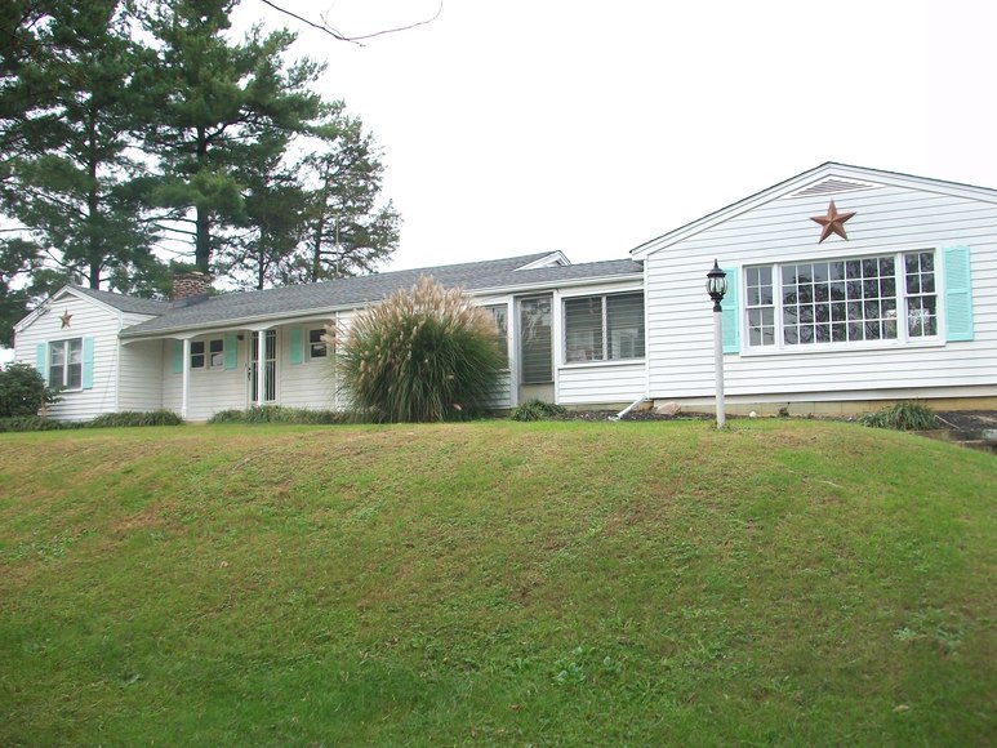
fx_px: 979
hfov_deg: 54.0
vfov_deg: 41.8
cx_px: 498
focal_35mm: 34
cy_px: 374
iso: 80
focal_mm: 5.7
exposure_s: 1/320
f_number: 2.8
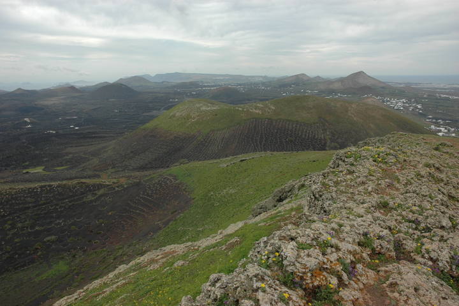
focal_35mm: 27
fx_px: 344
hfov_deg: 67.4
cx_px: 230
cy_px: 153
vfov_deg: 47.9
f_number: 10
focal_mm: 18
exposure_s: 1/400
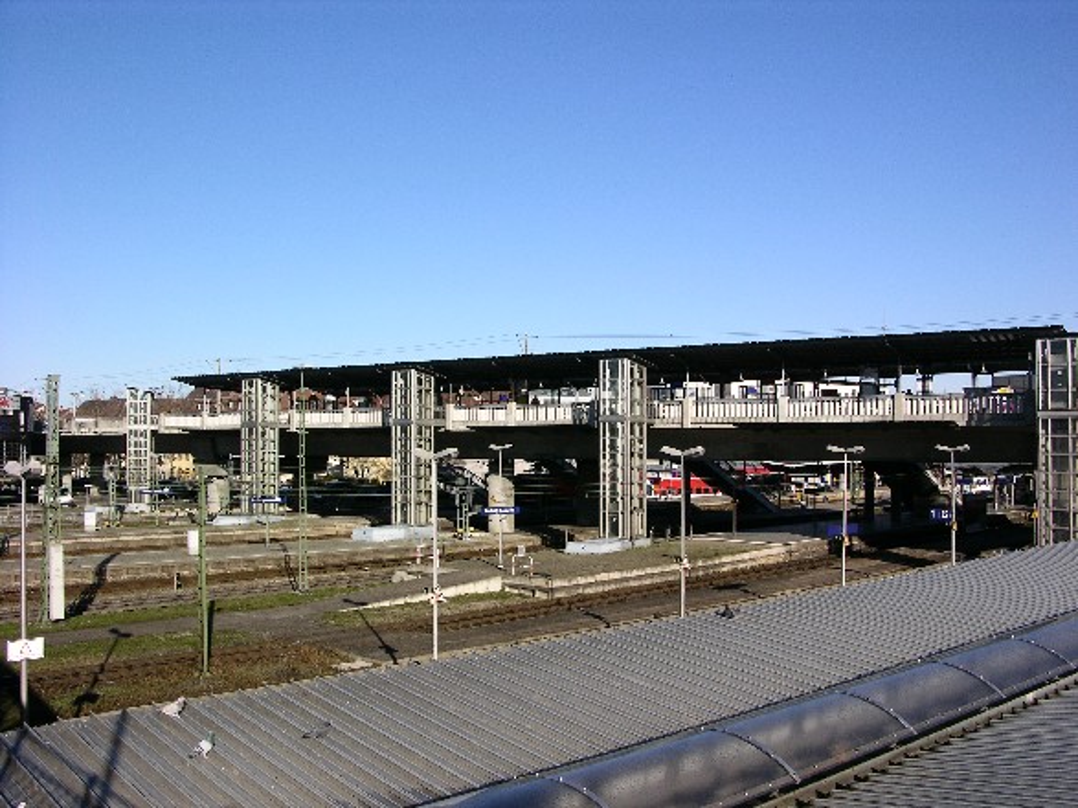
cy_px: 404
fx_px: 1090
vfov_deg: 40.7
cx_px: 539
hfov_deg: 52.6
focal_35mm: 35
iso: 50
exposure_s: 1/158
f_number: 8
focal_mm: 8.9
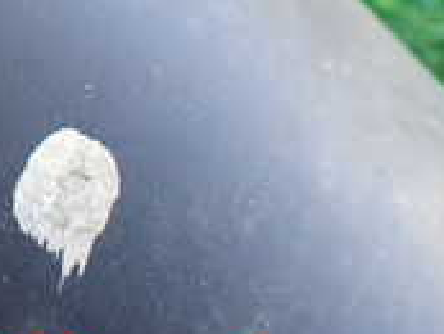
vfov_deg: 13.3
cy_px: -185
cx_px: -316
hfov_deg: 16.3
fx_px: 1335
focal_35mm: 104
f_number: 2.3
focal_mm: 5.4
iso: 250
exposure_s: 1/125
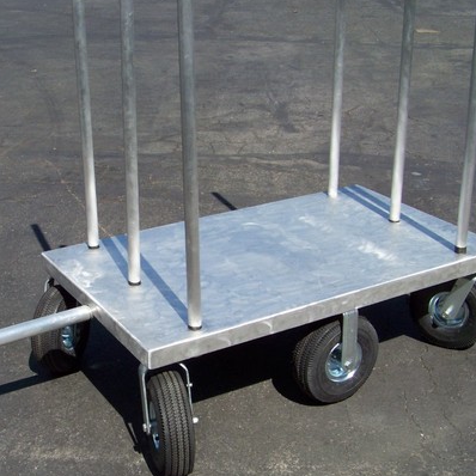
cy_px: 288
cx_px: 149
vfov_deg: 30.5
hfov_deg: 30.3
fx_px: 871
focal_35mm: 56
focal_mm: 5.85
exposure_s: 1/500
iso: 72
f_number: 4
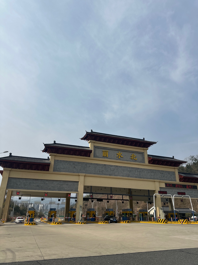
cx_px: 99
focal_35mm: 24
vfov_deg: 71.6
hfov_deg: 56.8
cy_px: 132
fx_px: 183
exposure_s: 1/8197
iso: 80
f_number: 1.78
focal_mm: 6.86
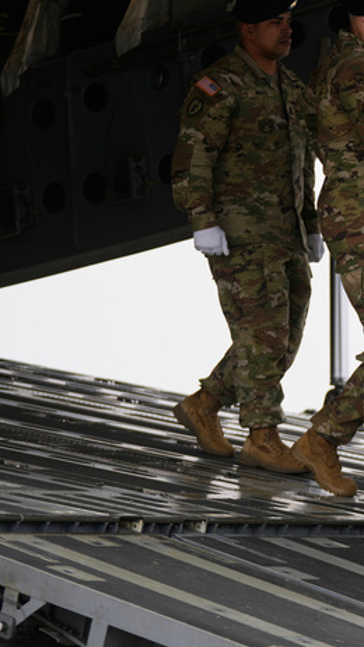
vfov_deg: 6.8
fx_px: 5455
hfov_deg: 3.8
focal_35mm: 318
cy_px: 317
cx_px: 616
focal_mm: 137
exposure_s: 1/800
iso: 125
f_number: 2.8
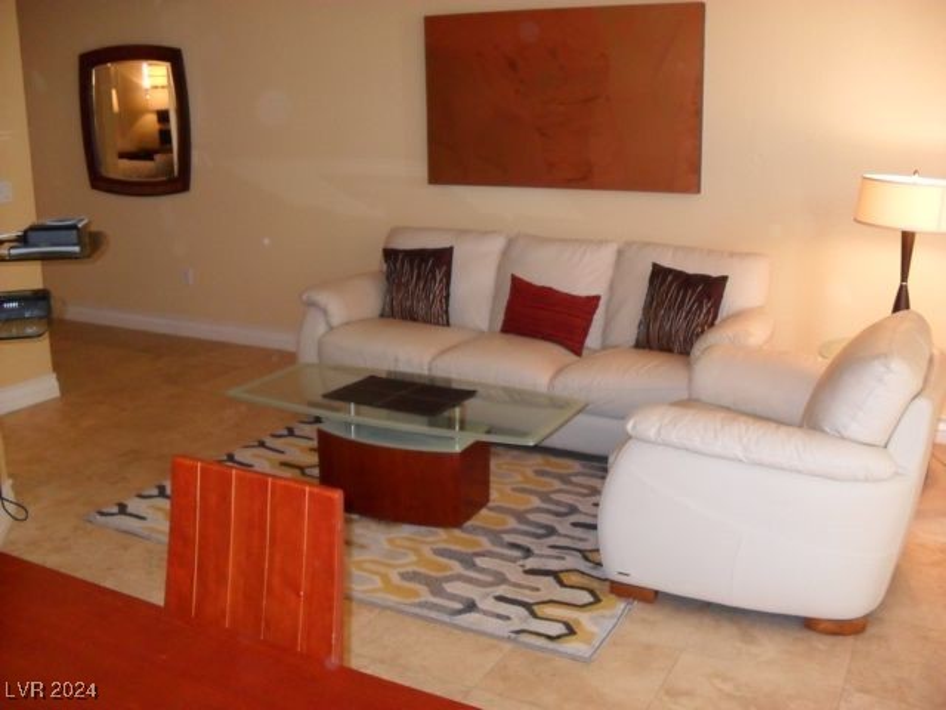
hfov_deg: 52.6
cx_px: 473
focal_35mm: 35
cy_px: 355
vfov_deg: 40.7
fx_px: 956
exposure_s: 1/45
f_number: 3
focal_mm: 6.3
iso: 320
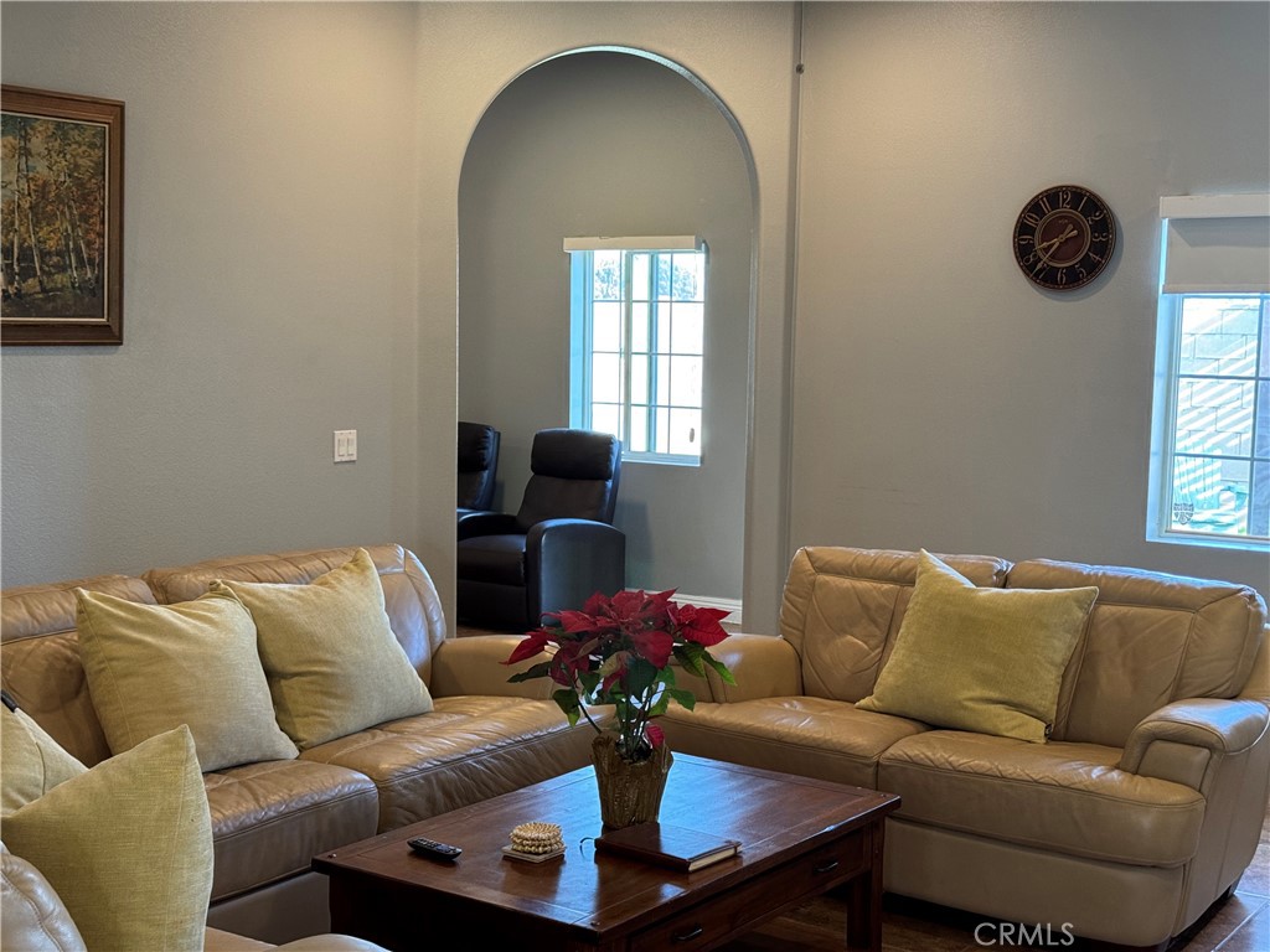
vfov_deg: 30.3
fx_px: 1761
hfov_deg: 39.7
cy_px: 476
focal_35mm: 48
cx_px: 635
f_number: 1.78
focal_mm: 6.76
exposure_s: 1/60
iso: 160
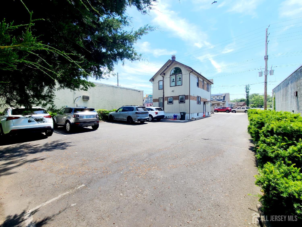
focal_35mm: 13
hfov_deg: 106.2
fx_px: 113
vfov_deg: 89.9
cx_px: 151
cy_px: 114
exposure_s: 1/1429
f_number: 2.2
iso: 50
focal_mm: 2.2
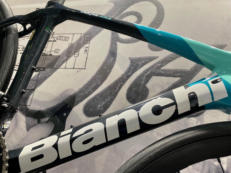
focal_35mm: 26
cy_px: 86
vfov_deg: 53.1
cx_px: 116
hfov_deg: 67.3
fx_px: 174
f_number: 1.8
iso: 100
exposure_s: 1/50
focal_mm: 4.25
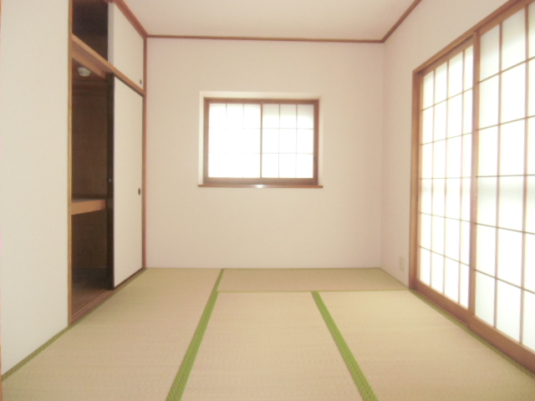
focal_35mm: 24
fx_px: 371
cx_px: 268
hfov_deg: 71.6
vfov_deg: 56.8
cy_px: 200
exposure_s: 1/60
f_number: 3
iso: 400
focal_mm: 4.24
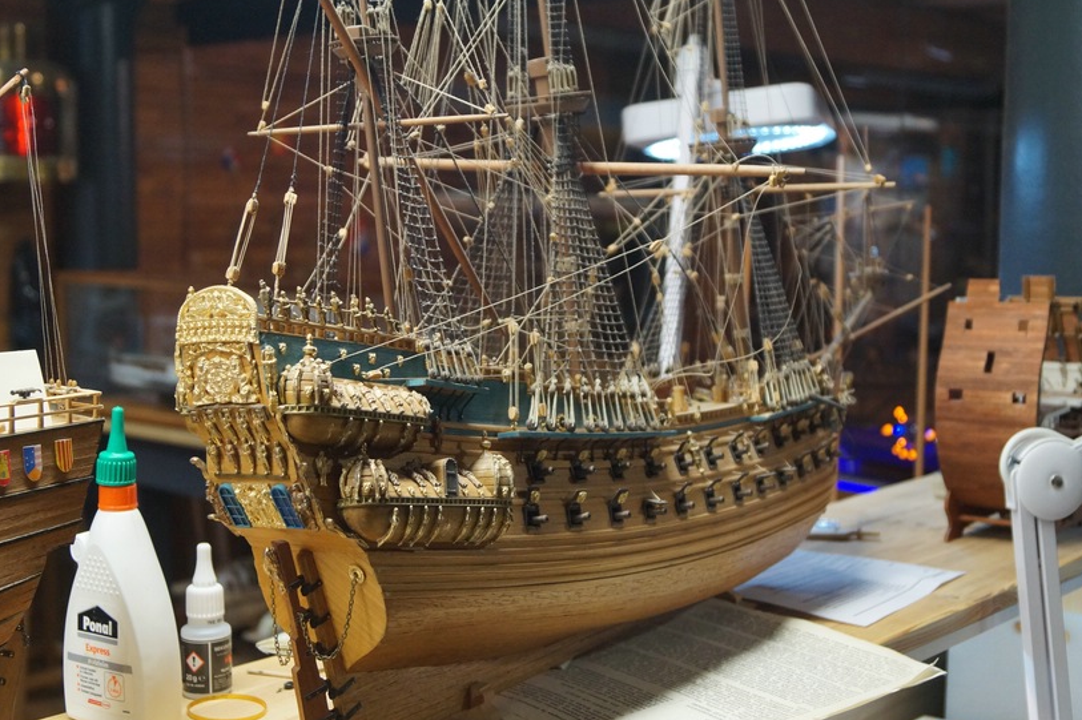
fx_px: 1442
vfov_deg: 28.0
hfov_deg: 41.1
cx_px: 511
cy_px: 365
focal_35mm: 48
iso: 1000
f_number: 4.5
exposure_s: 1/160
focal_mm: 26
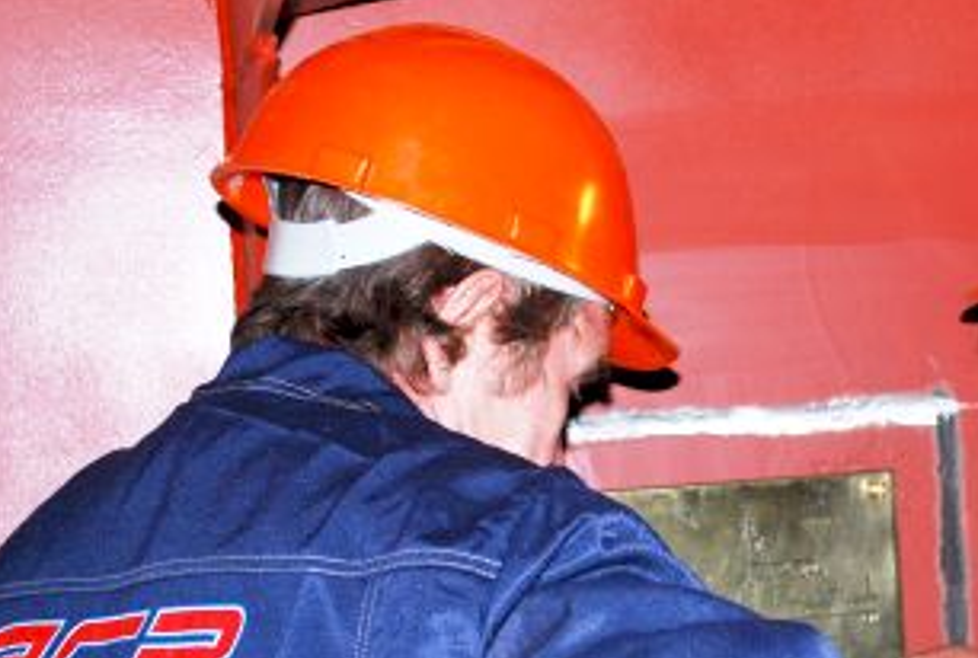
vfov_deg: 14.8
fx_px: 2534
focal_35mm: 93
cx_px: 761
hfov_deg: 21.6
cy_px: 454
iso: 200
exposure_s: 1/60
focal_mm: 38
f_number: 5.3
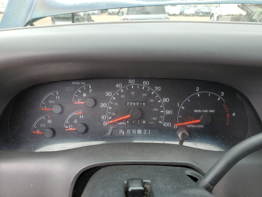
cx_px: 131
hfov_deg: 67.3
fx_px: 197
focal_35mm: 26
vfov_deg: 53.1
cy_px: 98
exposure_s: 1/400
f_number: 1.5
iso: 50
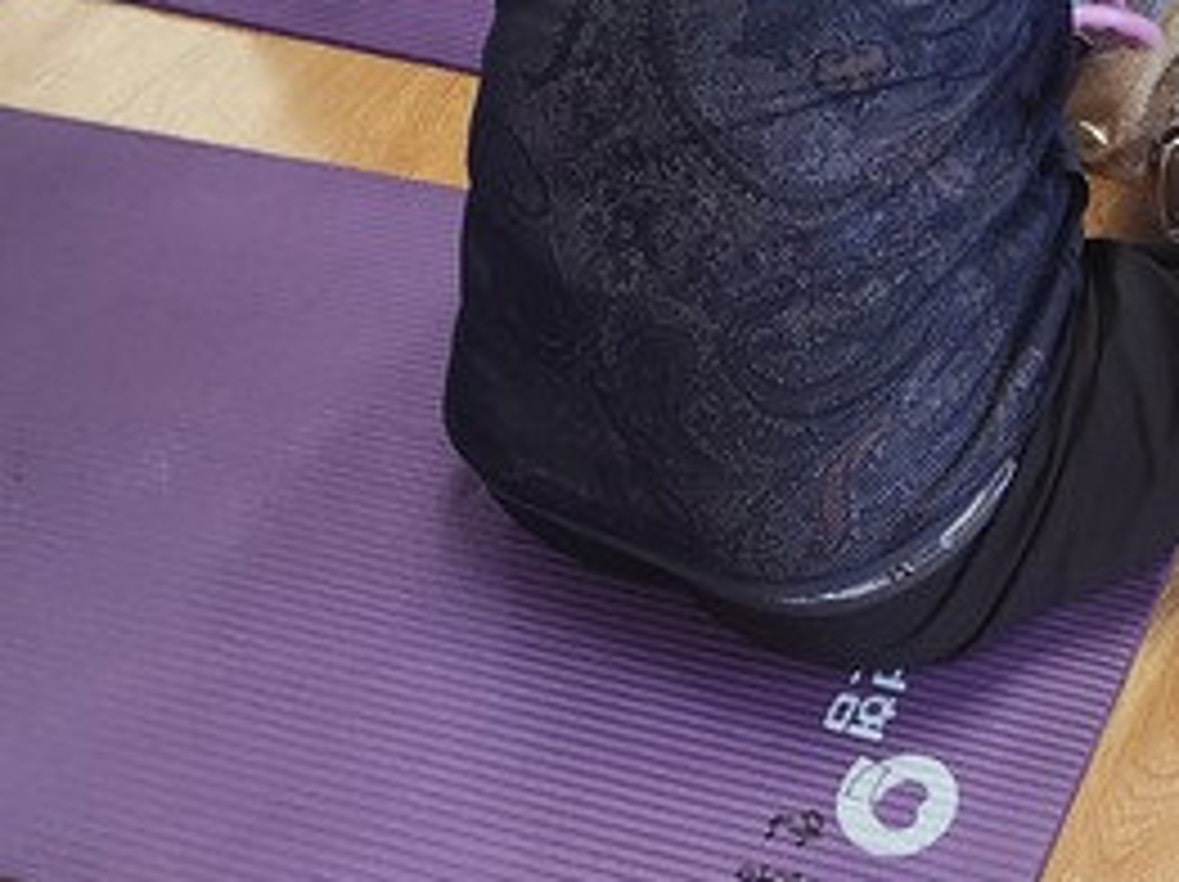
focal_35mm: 90
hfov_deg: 20.7
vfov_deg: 14.0
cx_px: 1296
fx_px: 3063
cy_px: -837
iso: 125
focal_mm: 5.4
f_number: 1.8
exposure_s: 1/120
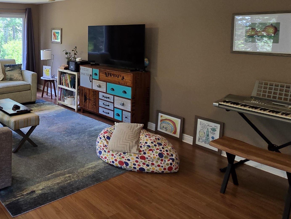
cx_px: 19
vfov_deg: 46.0
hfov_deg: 52.6
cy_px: 47
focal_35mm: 29
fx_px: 244
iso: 100
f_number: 2.2
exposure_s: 1/60
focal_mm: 2.2
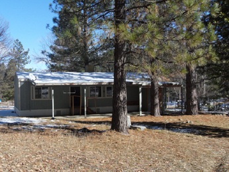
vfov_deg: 40.7
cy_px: 86
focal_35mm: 35
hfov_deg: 52.6
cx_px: 114
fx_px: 232
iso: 80
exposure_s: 1/125
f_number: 8.2
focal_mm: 6.3
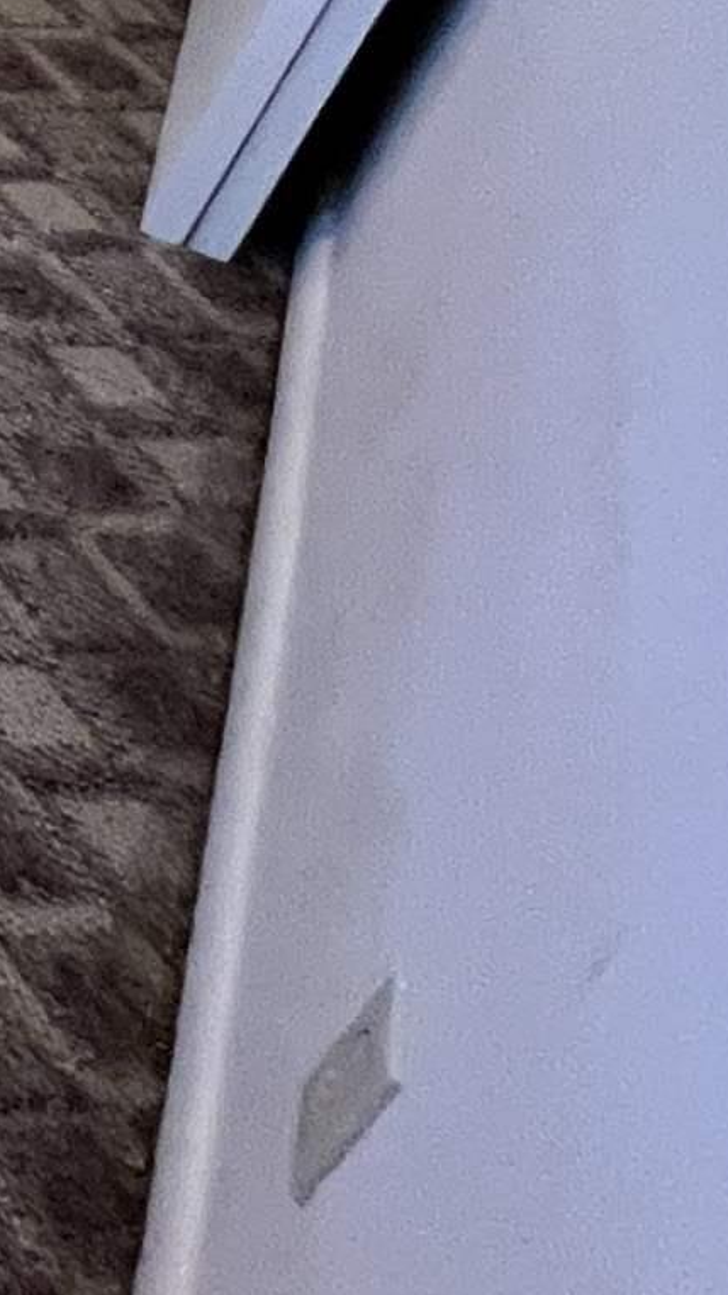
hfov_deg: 10.5
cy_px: -436
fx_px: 1957
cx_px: -1636
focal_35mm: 57
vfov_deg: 28.9
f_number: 1.8
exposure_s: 1/60
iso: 320
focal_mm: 1.57
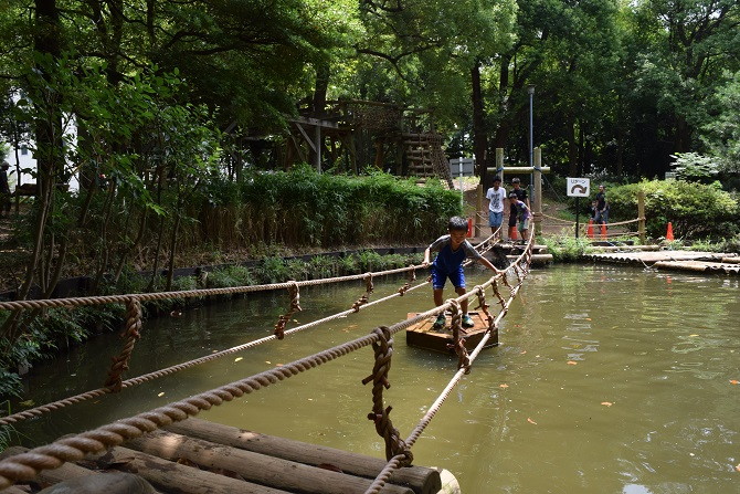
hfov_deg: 67.4
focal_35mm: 27
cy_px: 247
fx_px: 555
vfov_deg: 48.0
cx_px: 370
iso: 400
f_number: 11
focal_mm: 18
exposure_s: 1/200
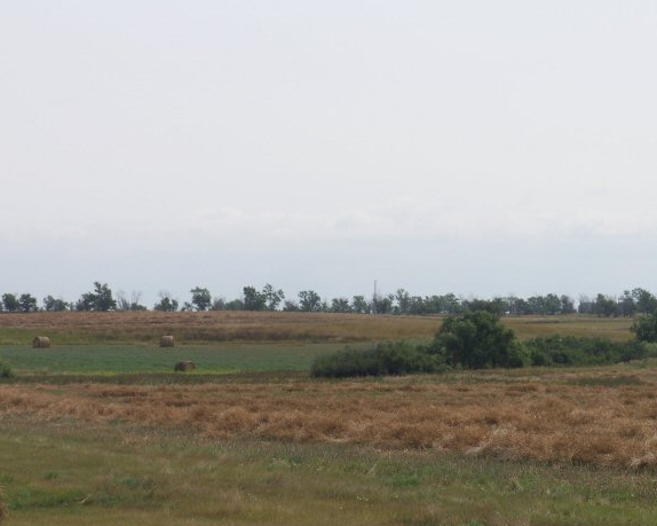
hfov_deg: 10.7
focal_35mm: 181
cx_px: 300
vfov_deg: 8.5
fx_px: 3519
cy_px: 286
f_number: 5.6
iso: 64
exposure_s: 1/400
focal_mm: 28
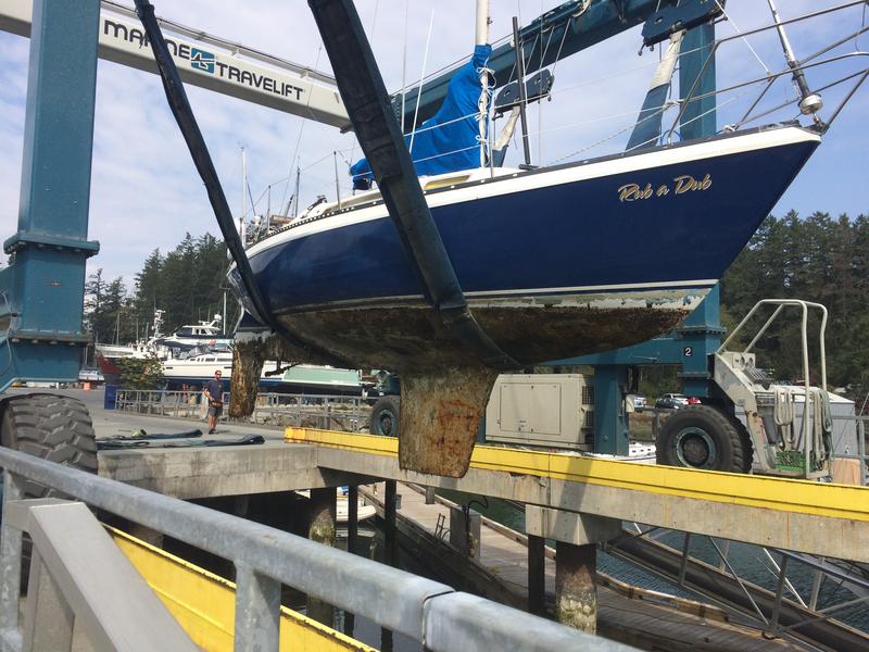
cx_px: 434
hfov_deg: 61.7
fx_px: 728
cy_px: 326
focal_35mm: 29
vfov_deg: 48.2
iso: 32
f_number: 2.2
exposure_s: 1/2415
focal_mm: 4.15
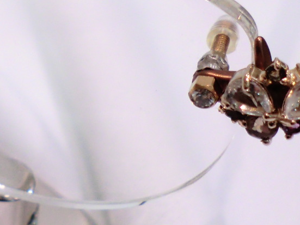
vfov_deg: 12.4
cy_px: 47
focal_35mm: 119
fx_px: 1031
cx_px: -57
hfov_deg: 15.9
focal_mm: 5.8
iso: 100
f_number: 3.5
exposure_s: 1/60
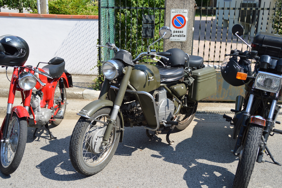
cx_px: 141
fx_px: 329
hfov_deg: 46.4
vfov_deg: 31.8
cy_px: 94
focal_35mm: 42
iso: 200
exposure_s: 1/800
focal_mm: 28
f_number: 5.6
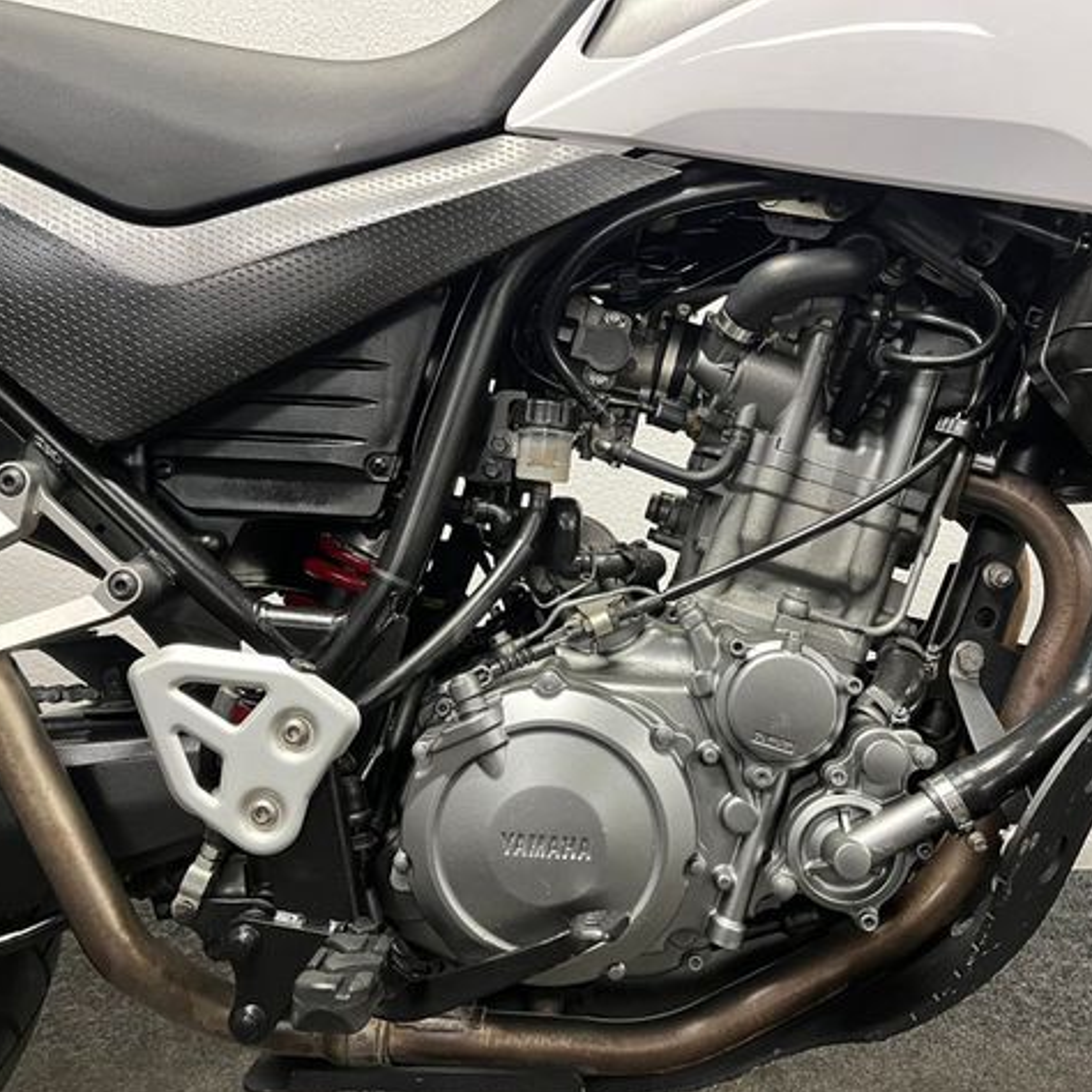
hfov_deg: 52.5
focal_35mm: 31
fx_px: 1106
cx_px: 590
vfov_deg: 52.5
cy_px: 551
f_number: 1.6
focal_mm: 5.1
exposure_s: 1/50
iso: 320
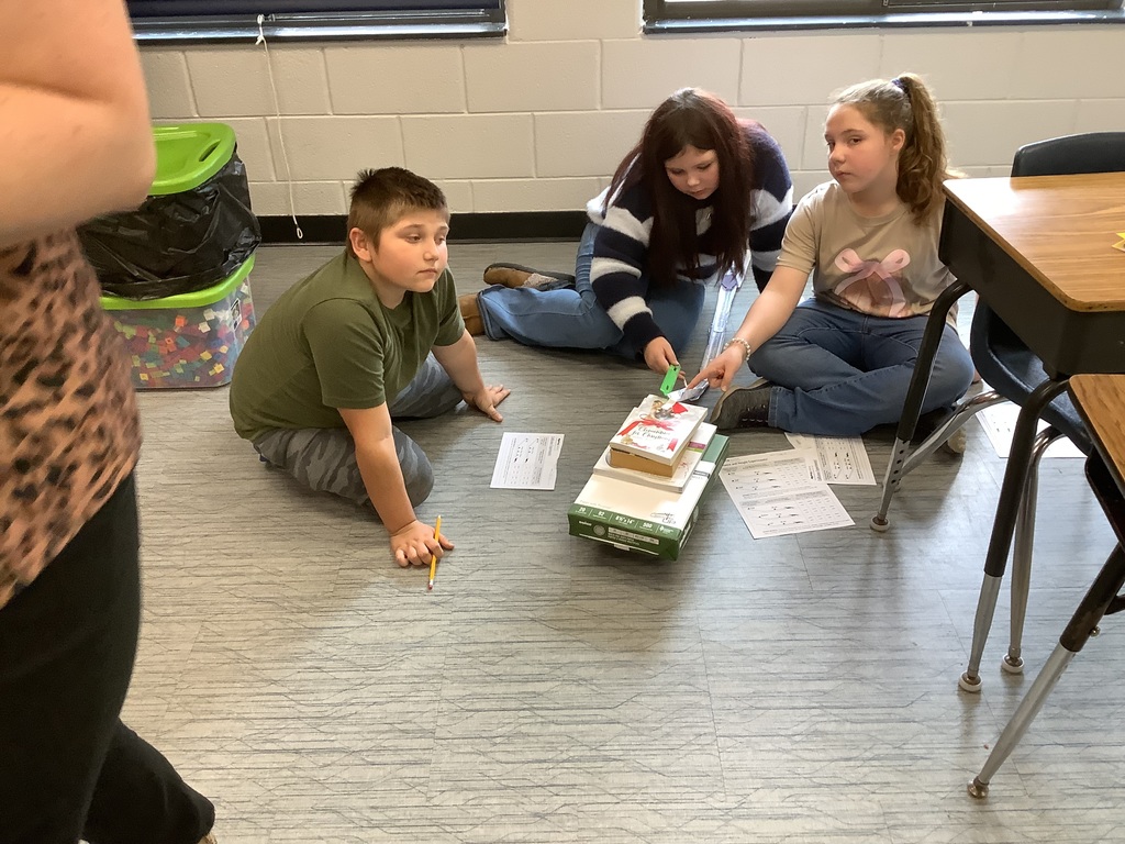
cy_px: 422
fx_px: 1007
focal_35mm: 31
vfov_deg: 45.4
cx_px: 562
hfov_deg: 58.4
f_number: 2.4
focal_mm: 3.3
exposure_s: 1/60
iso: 160
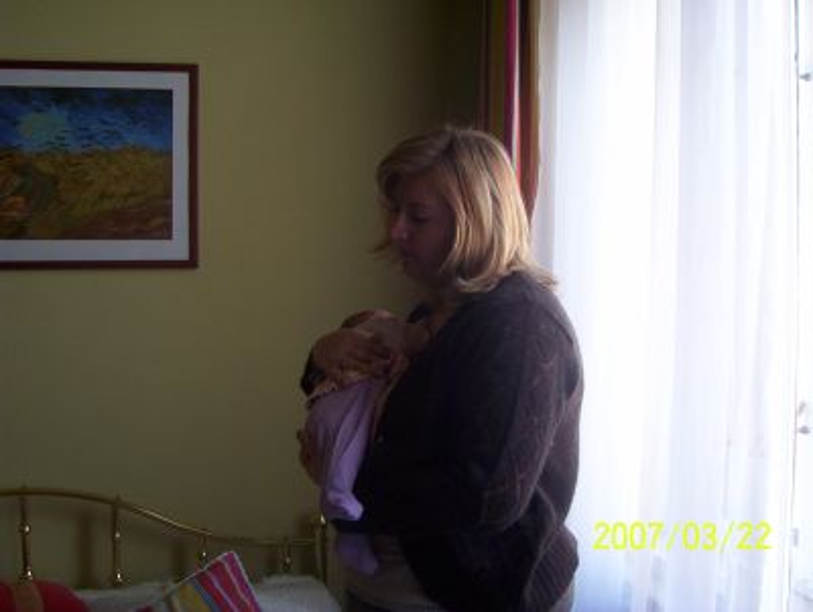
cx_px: 406
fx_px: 1011
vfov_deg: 33.7
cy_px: 306
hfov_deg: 43.8
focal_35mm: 43
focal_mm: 5.77
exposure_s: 1/67.4
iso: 100
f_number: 2.73
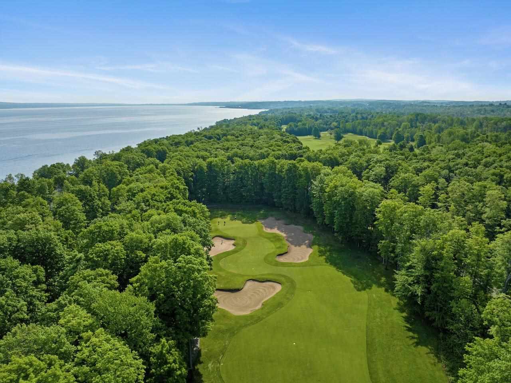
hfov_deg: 71.6
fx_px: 354
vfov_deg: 56.8
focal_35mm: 24
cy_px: 192
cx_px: 256
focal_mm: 12.29
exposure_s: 1/4000
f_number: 2.8
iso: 160
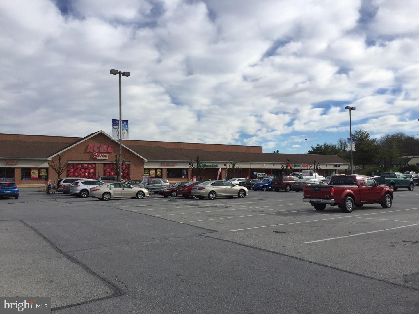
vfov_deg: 48.2
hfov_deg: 61.7
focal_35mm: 29
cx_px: 210
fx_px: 351
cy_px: 157
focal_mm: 4.15
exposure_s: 1/2639
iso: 32
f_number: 2.2
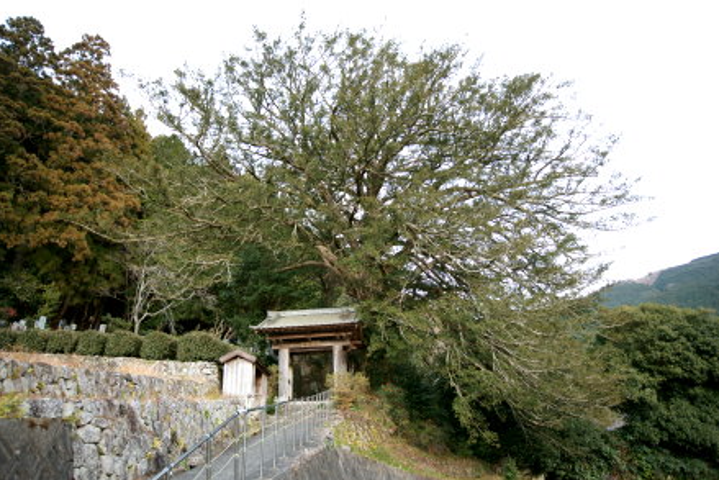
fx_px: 499
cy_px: 235
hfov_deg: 71.5
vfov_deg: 51.3
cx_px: 358
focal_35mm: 25
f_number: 2.8
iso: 320
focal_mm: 24
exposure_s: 1/13
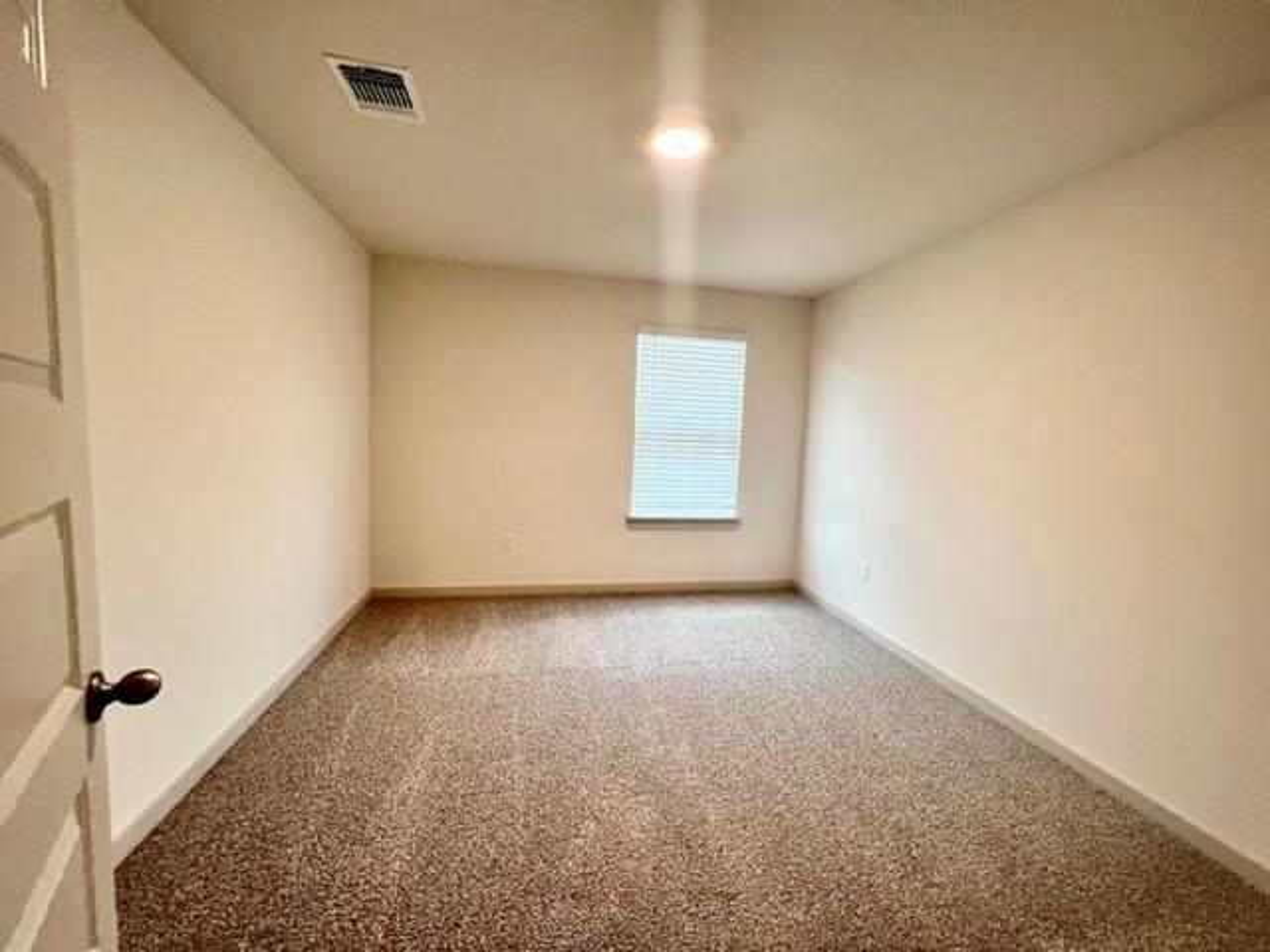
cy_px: 476
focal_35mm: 13
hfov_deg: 106.2
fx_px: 477
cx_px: 635
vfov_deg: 89.9
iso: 200
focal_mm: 1.57
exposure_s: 1/120
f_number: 1.8
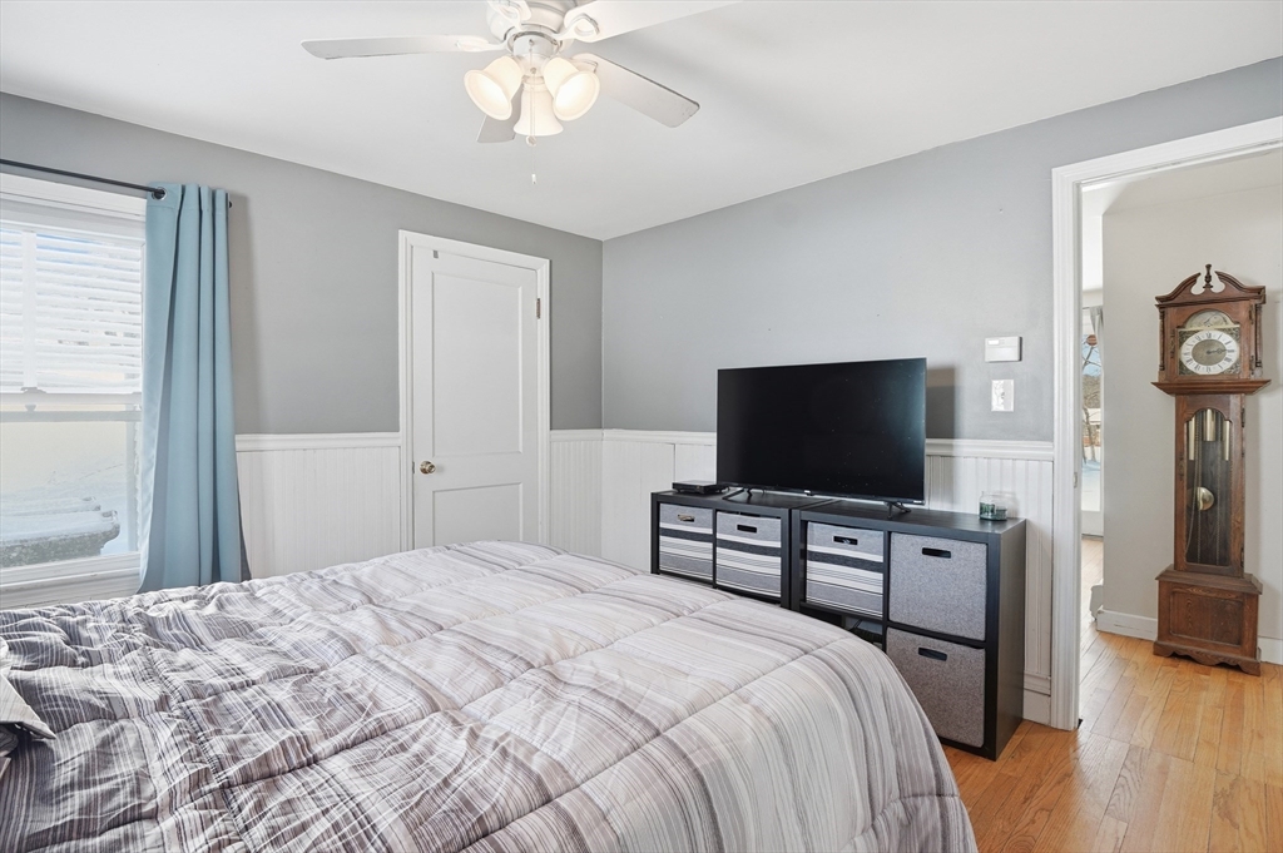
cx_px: 642
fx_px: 588
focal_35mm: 16
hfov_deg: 95.0
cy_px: 426
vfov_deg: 72.0
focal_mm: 11
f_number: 7.1
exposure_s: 1/125
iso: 400
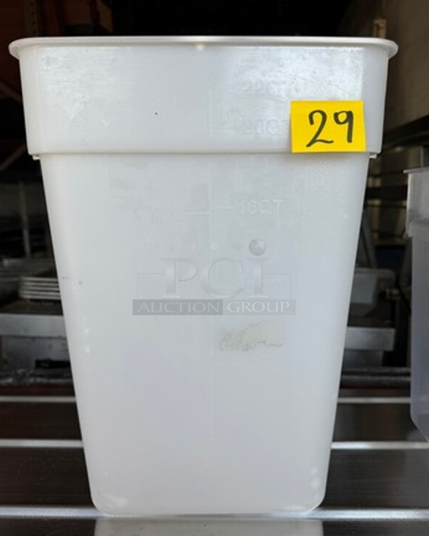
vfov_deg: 66.0
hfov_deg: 54.9
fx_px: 413
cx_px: 214
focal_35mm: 26
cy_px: 277
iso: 80
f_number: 1.78
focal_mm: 6.86
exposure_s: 1/506
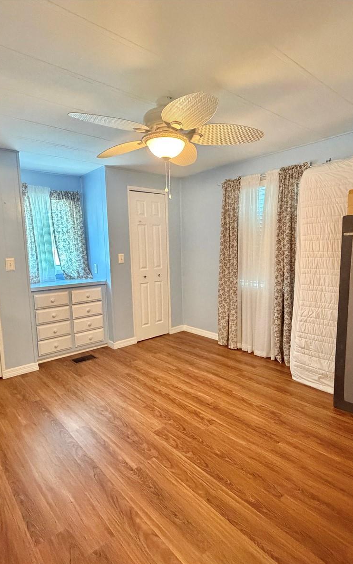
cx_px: 169
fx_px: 308
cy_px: 284
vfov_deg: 85.1
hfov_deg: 59.6
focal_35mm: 20
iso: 800
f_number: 2.2
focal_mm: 2.22
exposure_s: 1/60
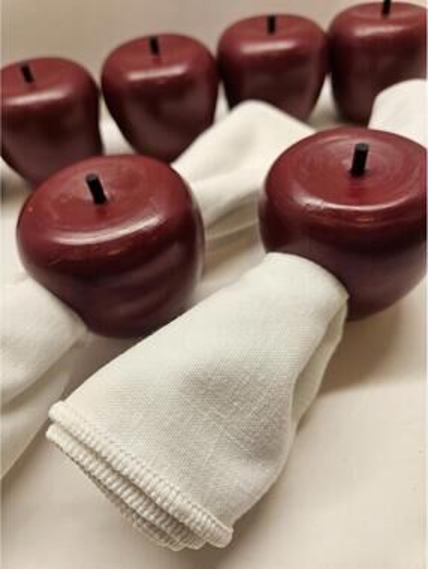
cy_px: 284
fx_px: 378
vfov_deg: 73.9
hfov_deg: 59.0
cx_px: 214
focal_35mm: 23
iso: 40
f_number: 1.8
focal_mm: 5.4
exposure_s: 1/120
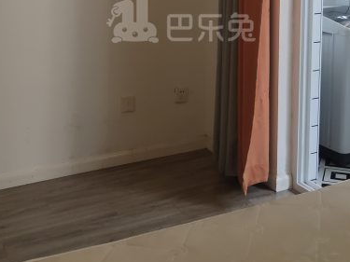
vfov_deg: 22.3
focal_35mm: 64
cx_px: 181
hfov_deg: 30.3
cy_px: 18
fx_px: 647
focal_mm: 4.35
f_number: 1.8
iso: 101
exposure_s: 1/100
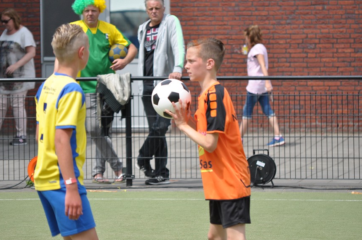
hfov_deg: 7.7
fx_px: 2691
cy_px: 102
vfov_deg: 5.1
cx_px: 184
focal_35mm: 268
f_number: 5
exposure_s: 1/1600
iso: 400
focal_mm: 150
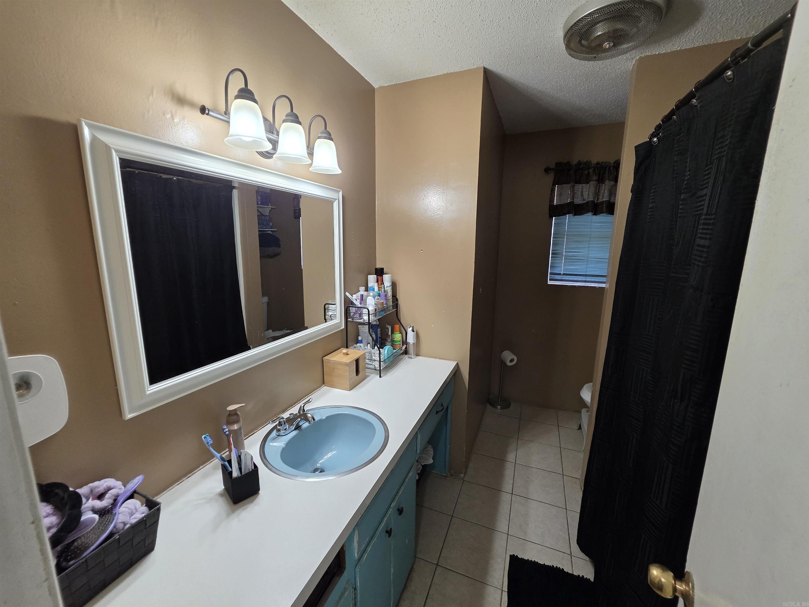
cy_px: 304
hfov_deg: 106.2
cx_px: 404
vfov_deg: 89.9
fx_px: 304
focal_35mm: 13
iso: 250
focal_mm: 2.2
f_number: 1.9
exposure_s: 1/120
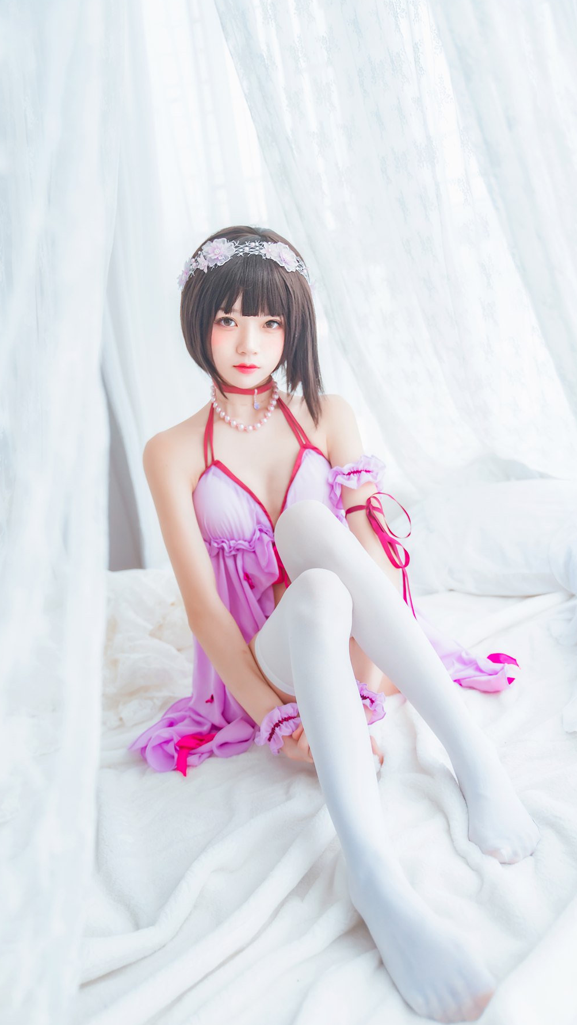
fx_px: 1006
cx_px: 283
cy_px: 510
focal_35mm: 37
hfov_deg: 32.0
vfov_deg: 54.0
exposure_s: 1/320
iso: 800
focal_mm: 35
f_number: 2.8
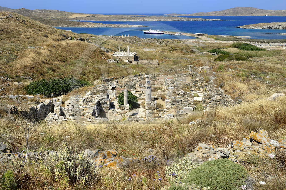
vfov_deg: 38.8
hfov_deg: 55.8
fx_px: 270
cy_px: 95
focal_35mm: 34
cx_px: 143
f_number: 10
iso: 200
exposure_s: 1/320
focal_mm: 34
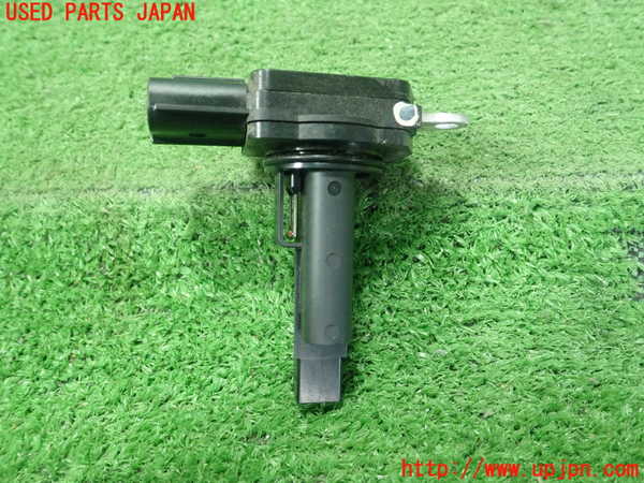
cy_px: 242
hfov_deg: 60.0
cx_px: 322
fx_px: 558
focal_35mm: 30
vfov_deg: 46.8
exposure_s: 1/125
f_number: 2.3
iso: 640
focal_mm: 5.5
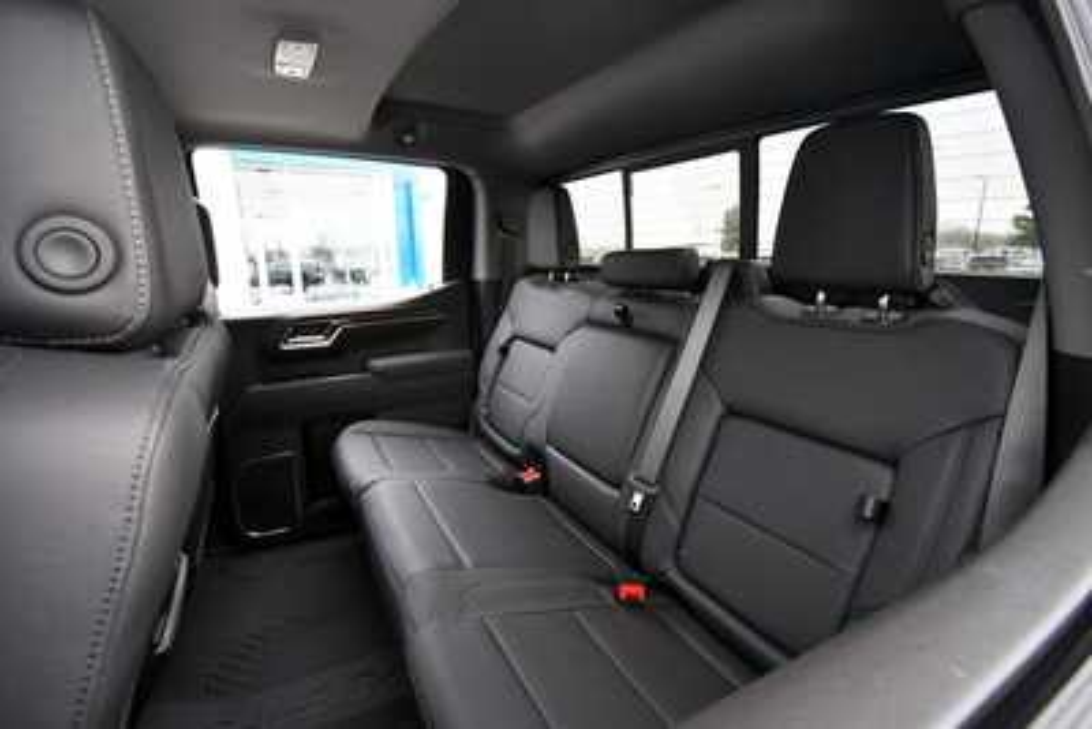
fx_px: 485
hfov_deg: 96.7
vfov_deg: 73.8
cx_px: 546
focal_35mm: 16
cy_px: 364
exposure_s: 1/250
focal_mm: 11
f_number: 4.8
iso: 720
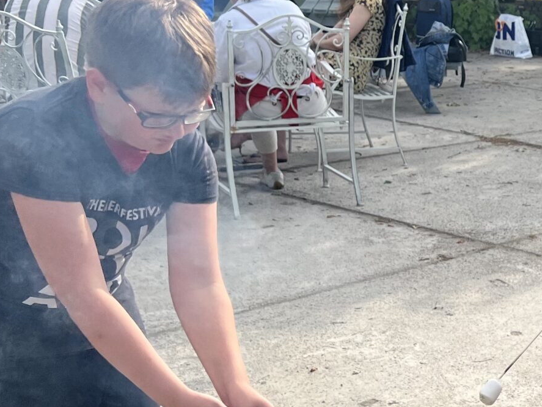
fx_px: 1175
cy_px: 287
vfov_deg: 19.6
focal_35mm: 75
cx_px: 716
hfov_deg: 22.9
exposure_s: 1/1869
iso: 50
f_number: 1.5
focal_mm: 5.7
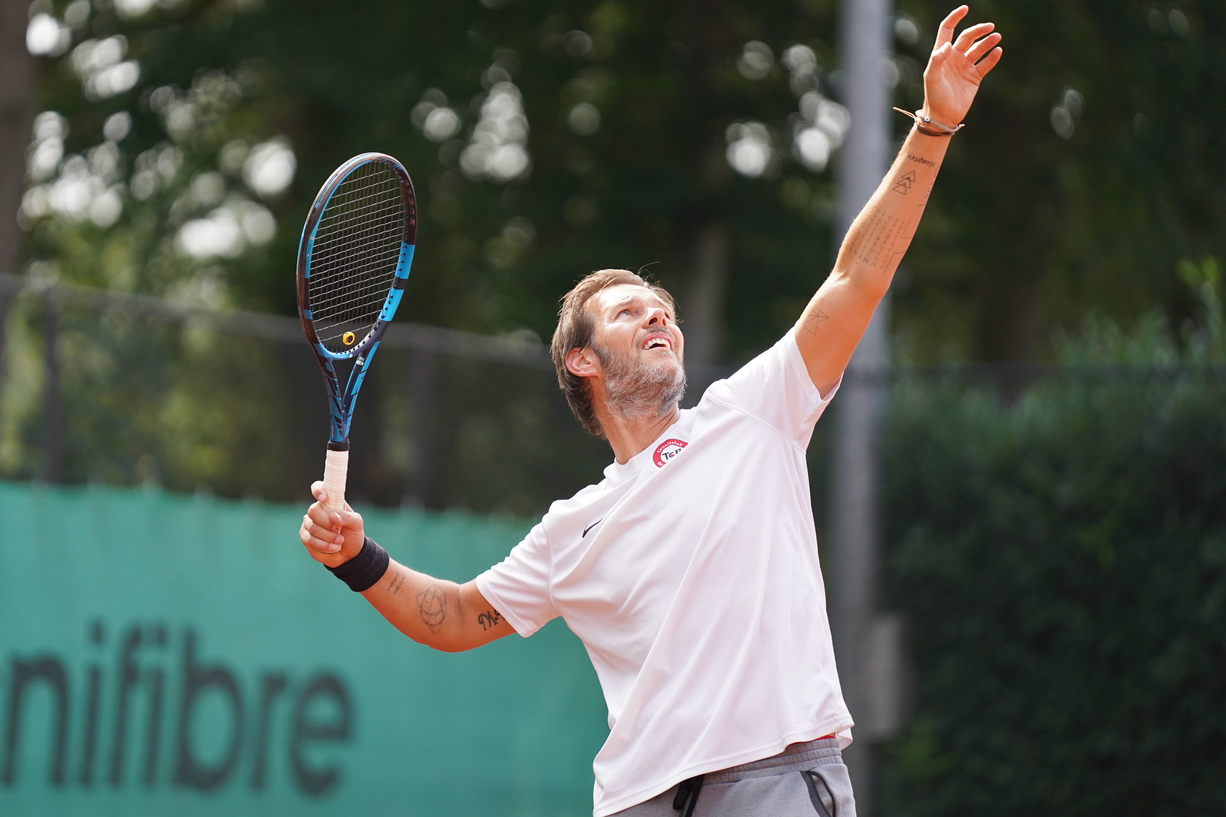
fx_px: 6811
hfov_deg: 10.3
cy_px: 408
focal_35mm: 200
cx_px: 613
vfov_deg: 6.9
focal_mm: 200
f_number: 2.8
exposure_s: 1/2500
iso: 640
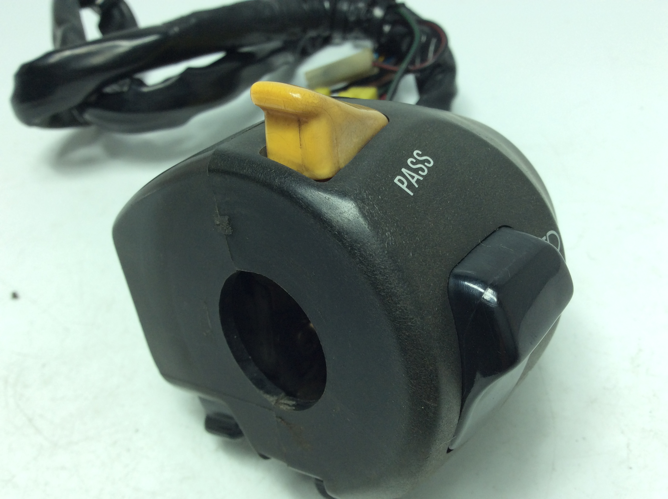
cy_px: 250
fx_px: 617
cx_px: 334
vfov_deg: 44.1
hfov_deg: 56.9
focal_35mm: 32
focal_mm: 3.3
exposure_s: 1/238
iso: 32
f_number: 2.4
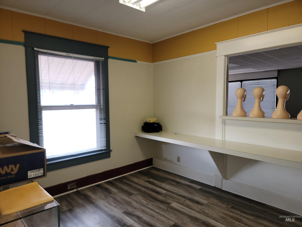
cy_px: 114
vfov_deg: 56.8
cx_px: 151
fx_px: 209
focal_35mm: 24
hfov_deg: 71.6
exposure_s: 1/47.5
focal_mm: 6.7
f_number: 1.8
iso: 80
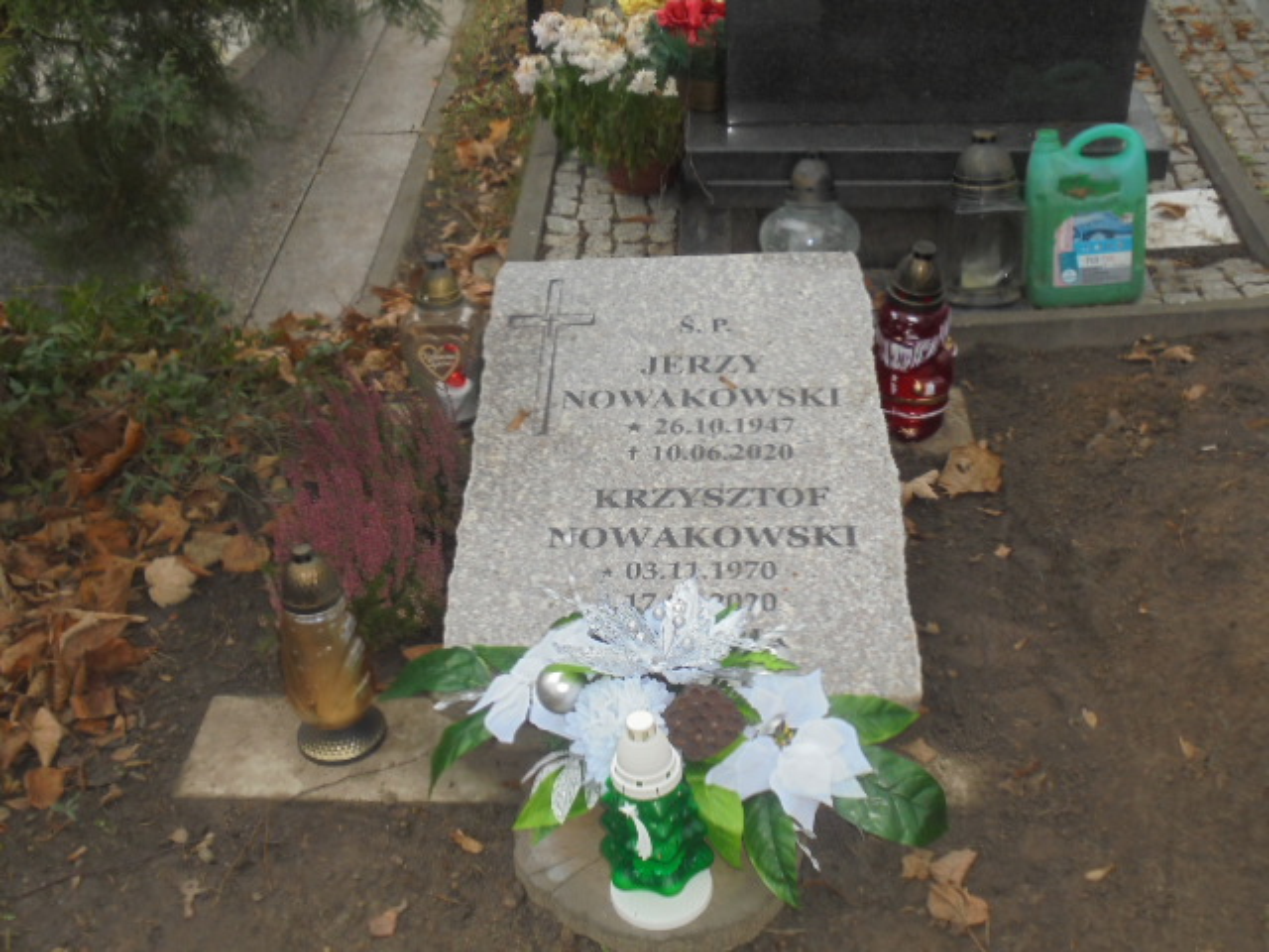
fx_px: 1576
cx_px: 634
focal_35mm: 43
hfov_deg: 43.9
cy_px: 476
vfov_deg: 33.6
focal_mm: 7.8
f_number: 4.5
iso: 160
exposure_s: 1/30
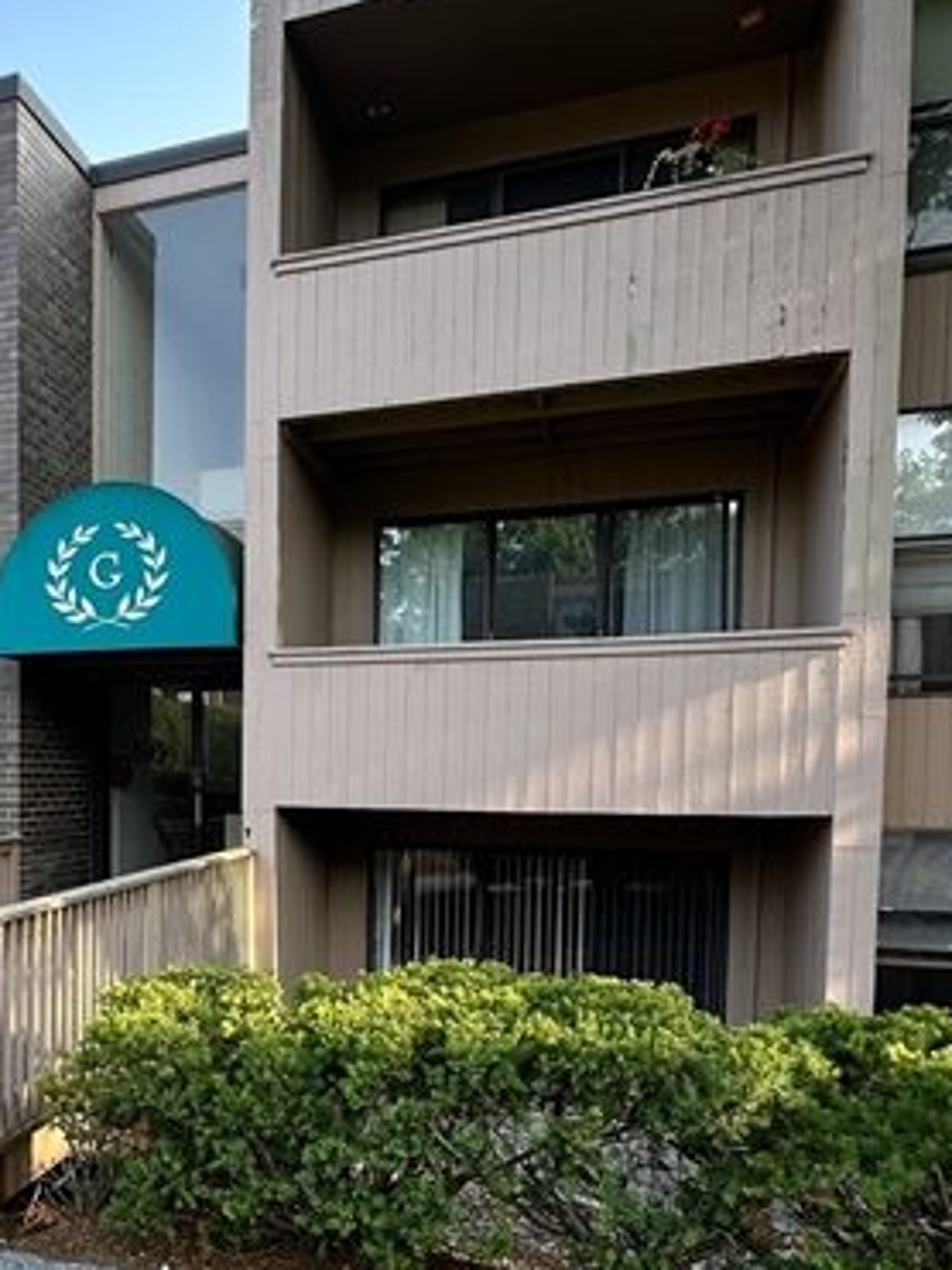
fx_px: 1064
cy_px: 832
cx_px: 181
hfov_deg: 45.6
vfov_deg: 60.4
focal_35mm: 29
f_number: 2.2
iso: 40
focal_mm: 2.22
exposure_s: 1/181
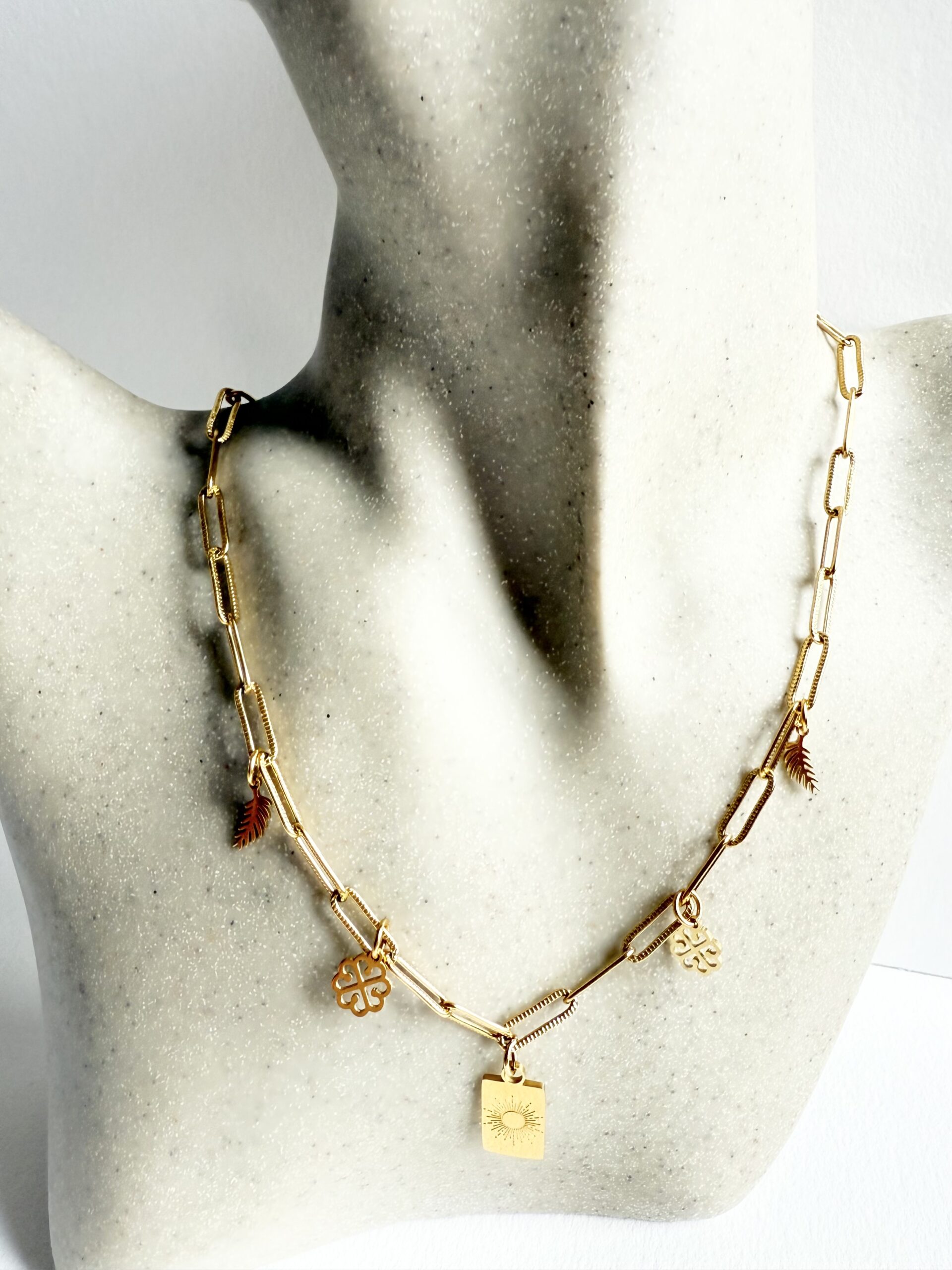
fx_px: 880
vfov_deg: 71.6
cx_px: 476
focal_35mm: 24
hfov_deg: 56.8
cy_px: 635
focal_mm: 2.22
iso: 320
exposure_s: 1/99
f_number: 2.2
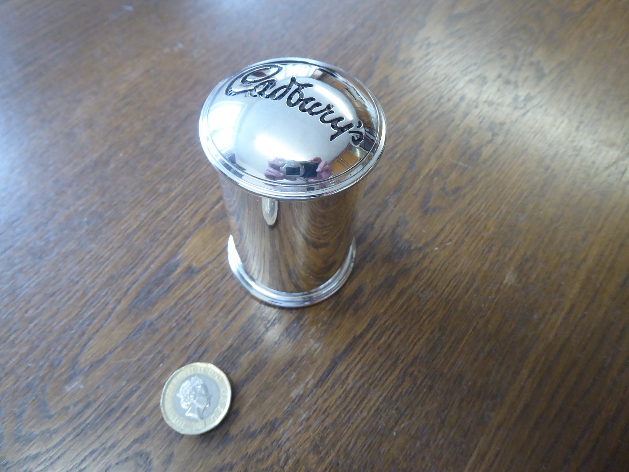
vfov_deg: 54.9
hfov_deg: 69.4
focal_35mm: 25
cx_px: 314
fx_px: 454
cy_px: 236
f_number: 3.3
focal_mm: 4.3
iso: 400
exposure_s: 1/50
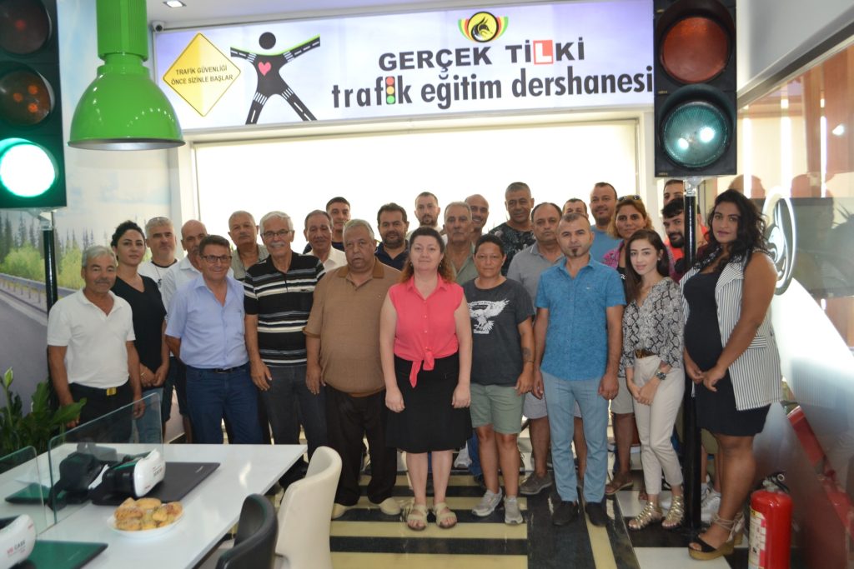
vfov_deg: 43.6
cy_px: 284
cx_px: 427
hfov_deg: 61.9
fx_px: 712
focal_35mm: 30
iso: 720
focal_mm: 20
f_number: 3.8
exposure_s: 1/60
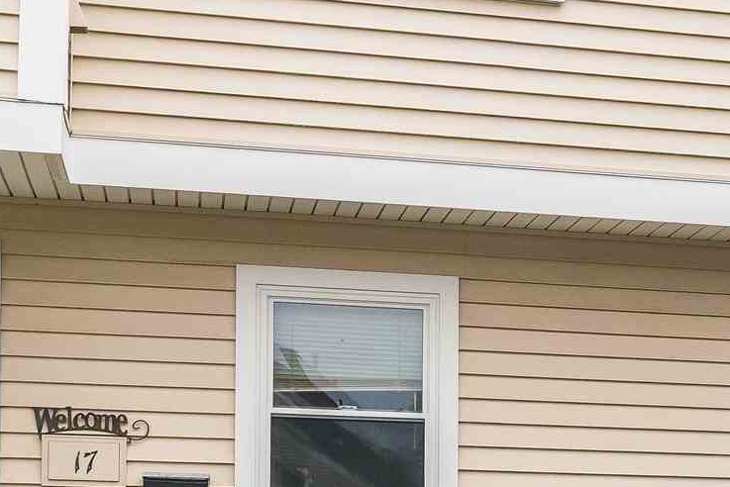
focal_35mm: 125
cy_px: 182
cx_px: 1373
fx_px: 2536
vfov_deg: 11.0
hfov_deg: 14.2
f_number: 8
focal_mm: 30
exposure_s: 1/400
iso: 1250
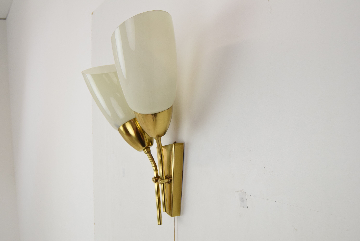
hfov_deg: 55.1
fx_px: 345
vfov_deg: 38.4
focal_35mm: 34
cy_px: 120
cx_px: 180
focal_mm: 23
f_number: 8
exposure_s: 1/250
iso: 1600
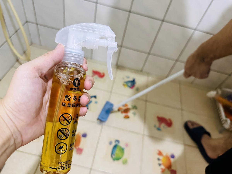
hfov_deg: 71.6
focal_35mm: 24
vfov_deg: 56.8
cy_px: 87
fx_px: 161
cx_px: 116
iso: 500
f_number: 1.78
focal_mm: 6.86
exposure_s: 1/60
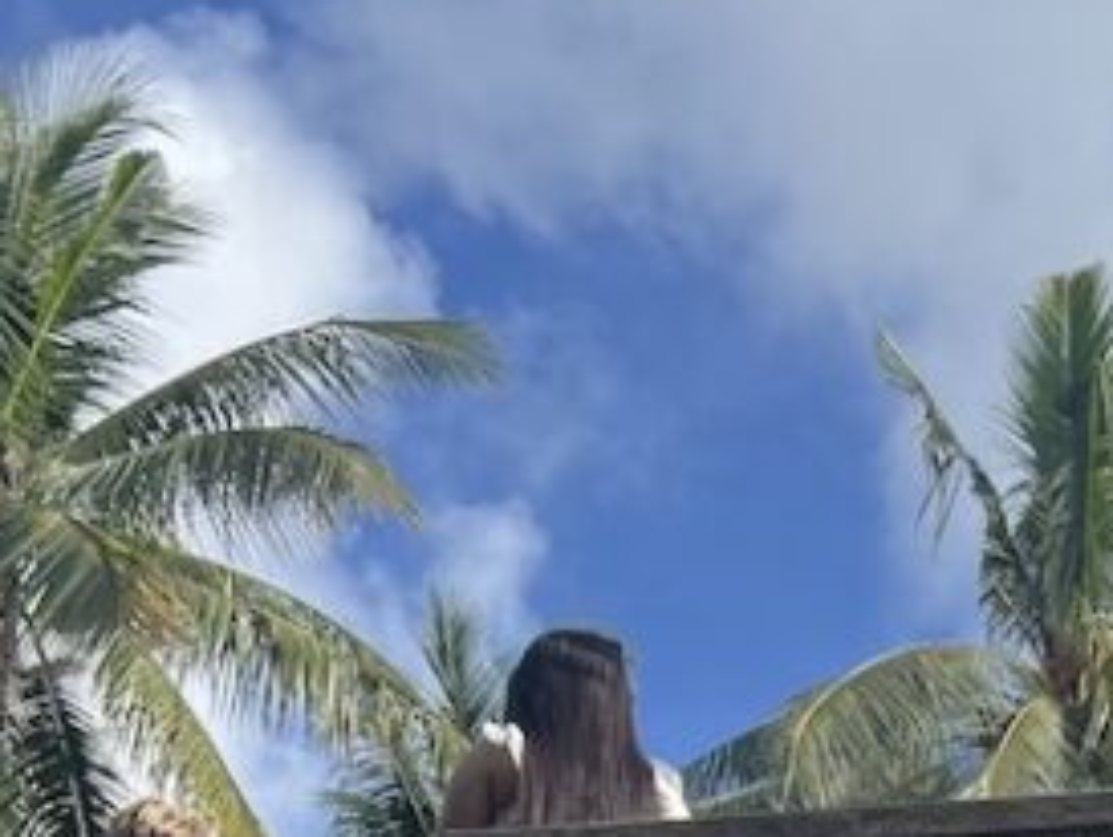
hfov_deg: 19.4
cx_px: 1202
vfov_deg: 13.3
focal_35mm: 97
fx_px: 3122
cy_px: 1637
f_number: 1.5
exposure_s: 1/2762
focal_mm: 5.7
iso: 50
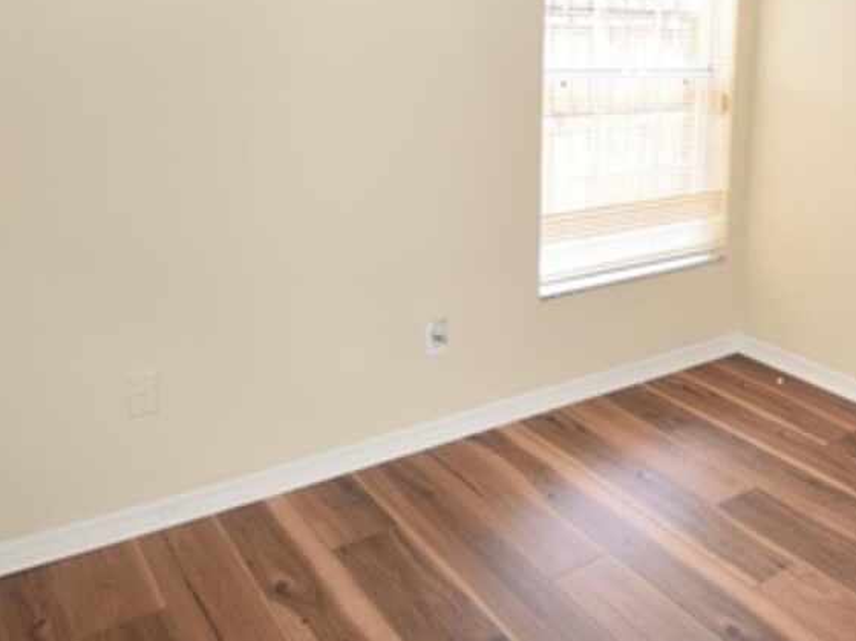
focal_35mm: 33
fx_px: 816
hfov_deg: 50.5
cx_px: 732
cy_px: 191
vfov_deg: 42.1
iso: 800
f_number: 4.5
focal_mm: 10
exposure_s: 1/80
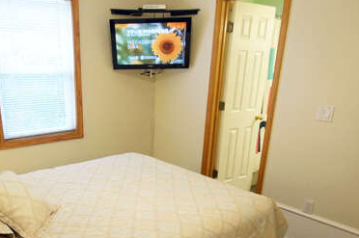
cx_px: 134
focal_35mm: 31
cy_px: 180
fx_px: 309
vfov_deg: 40.9
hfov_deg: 59.6
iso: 1000
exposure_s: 1/60
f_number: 4
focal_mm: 10
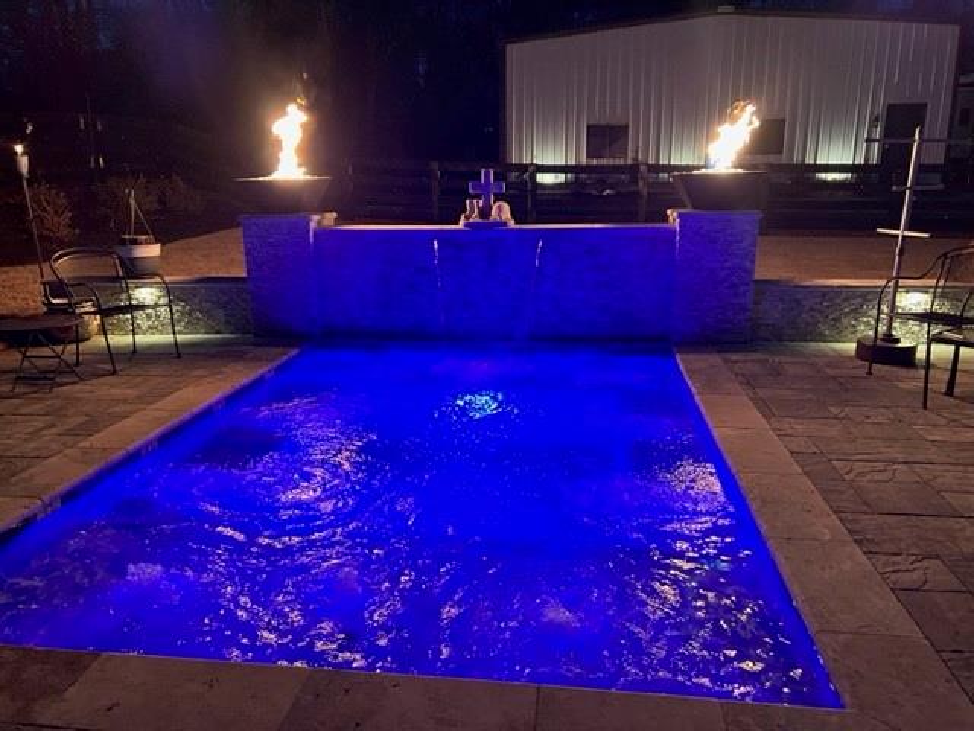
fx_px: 732
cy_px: 366
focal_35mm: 26
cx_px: 487
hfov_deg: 67.3
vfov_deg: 53.1
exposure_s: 1/40
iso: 640
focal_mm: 5.7
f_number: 1.5
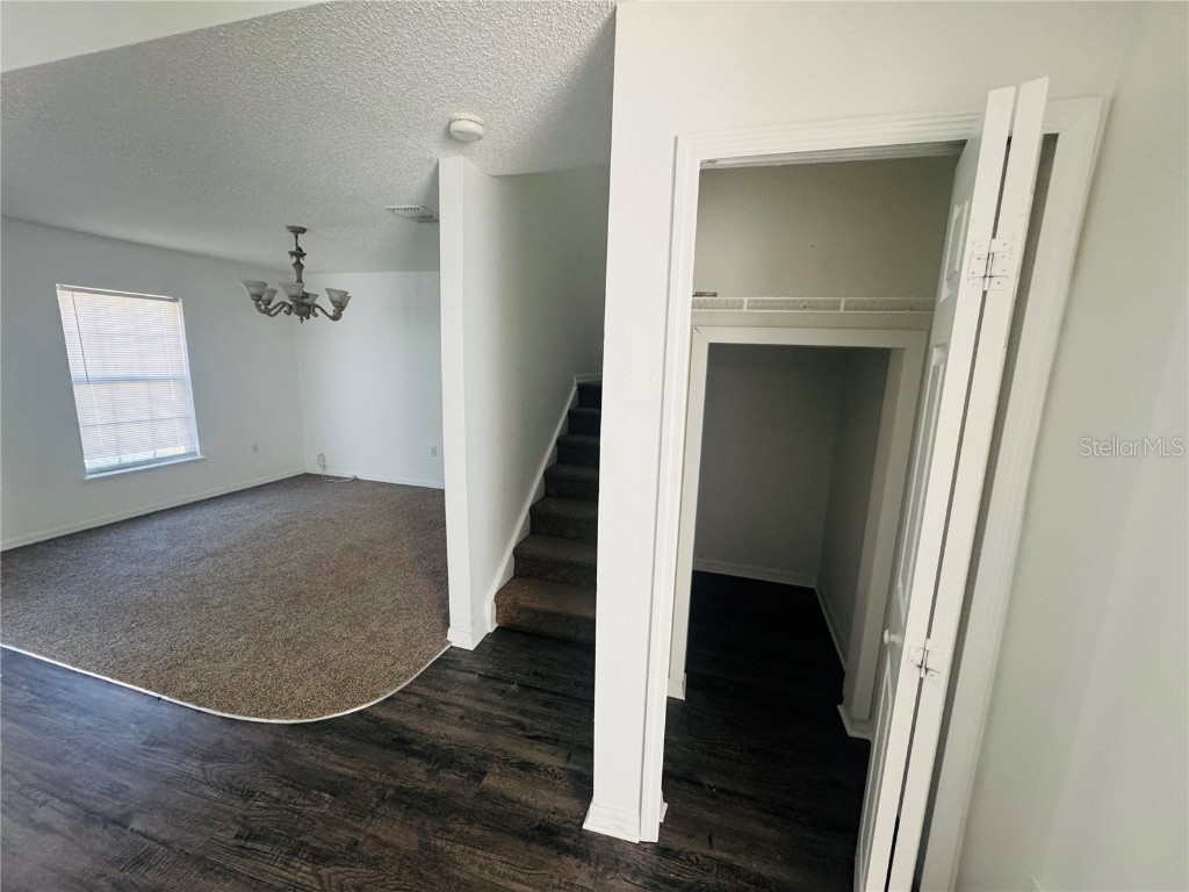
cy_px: 446
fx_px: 481
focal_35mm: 14
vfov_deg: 85.7
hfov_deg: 102.1
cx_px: 594
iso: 320
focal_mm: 2.22
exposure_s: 1/73
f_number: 2.2
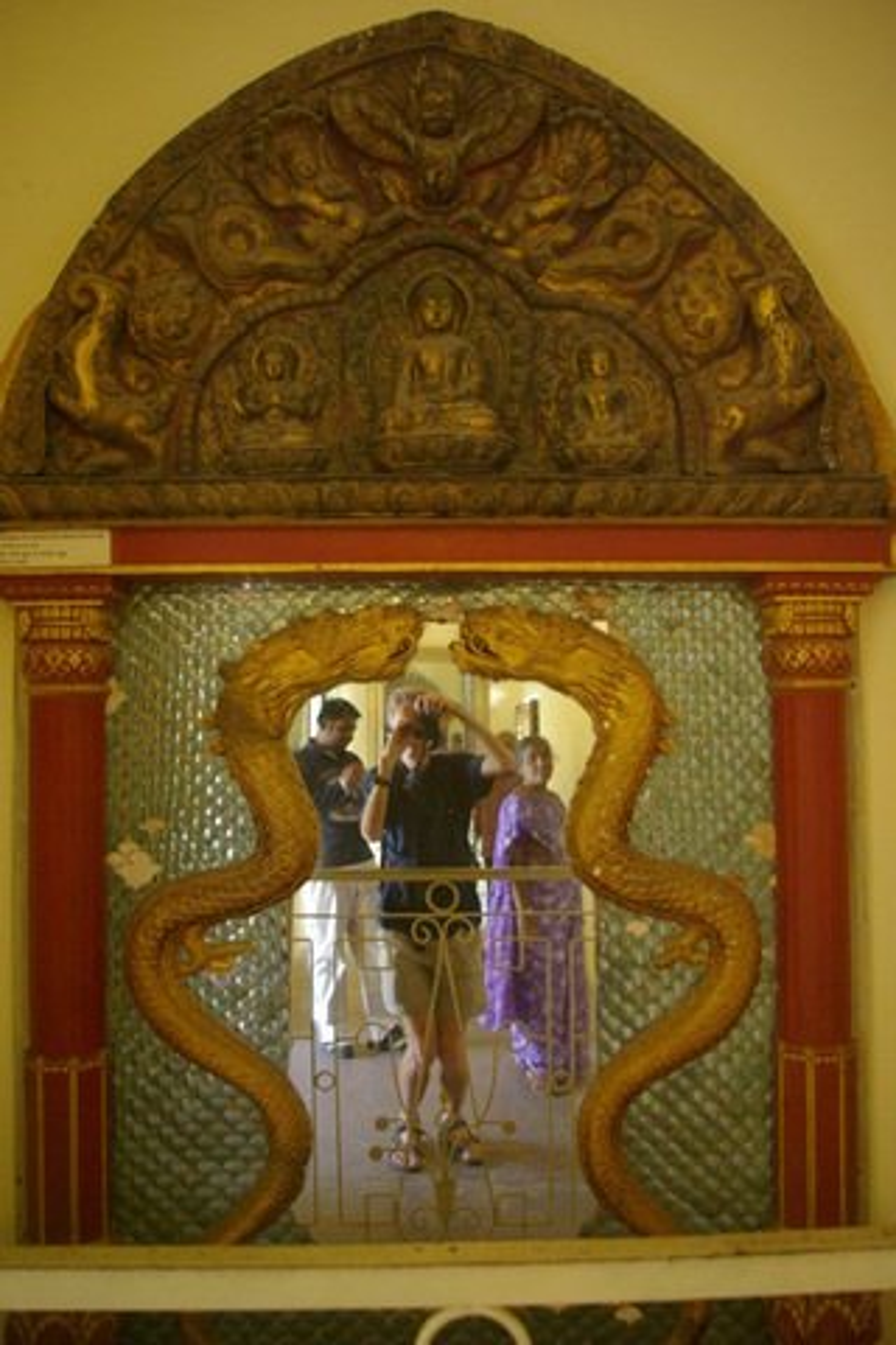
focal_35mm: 27
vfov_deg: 67.4
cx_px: 448
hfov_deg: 47.9
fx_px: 1008
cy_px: 672
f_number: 3.5
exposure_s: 1/8
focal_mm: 18
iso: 800
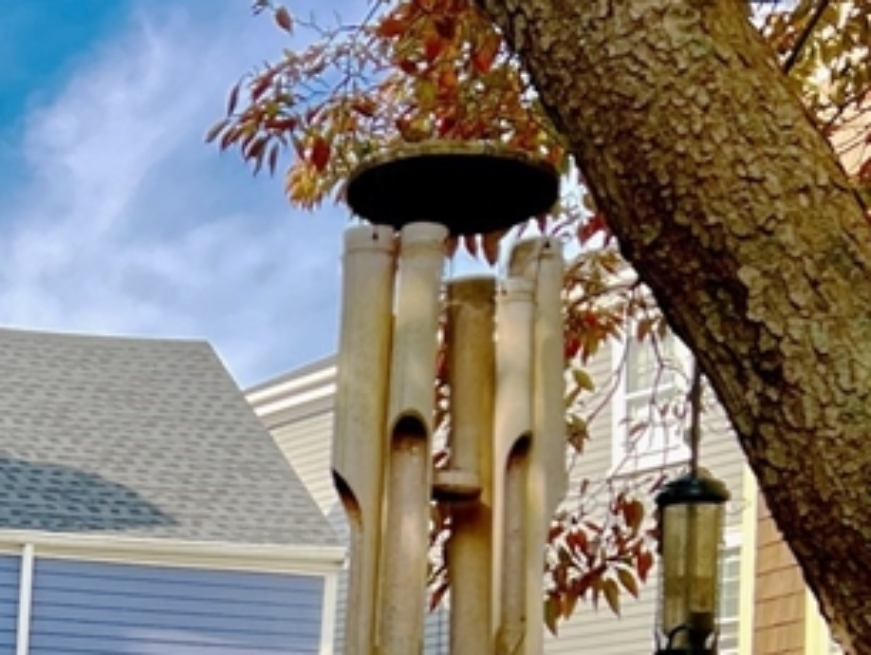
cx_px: -60
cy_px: 971
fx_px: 2191
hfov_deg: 21.5
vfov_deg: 15.7
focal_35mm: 87
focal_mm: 5.7
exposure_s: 1/597
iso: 50
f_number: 1.5
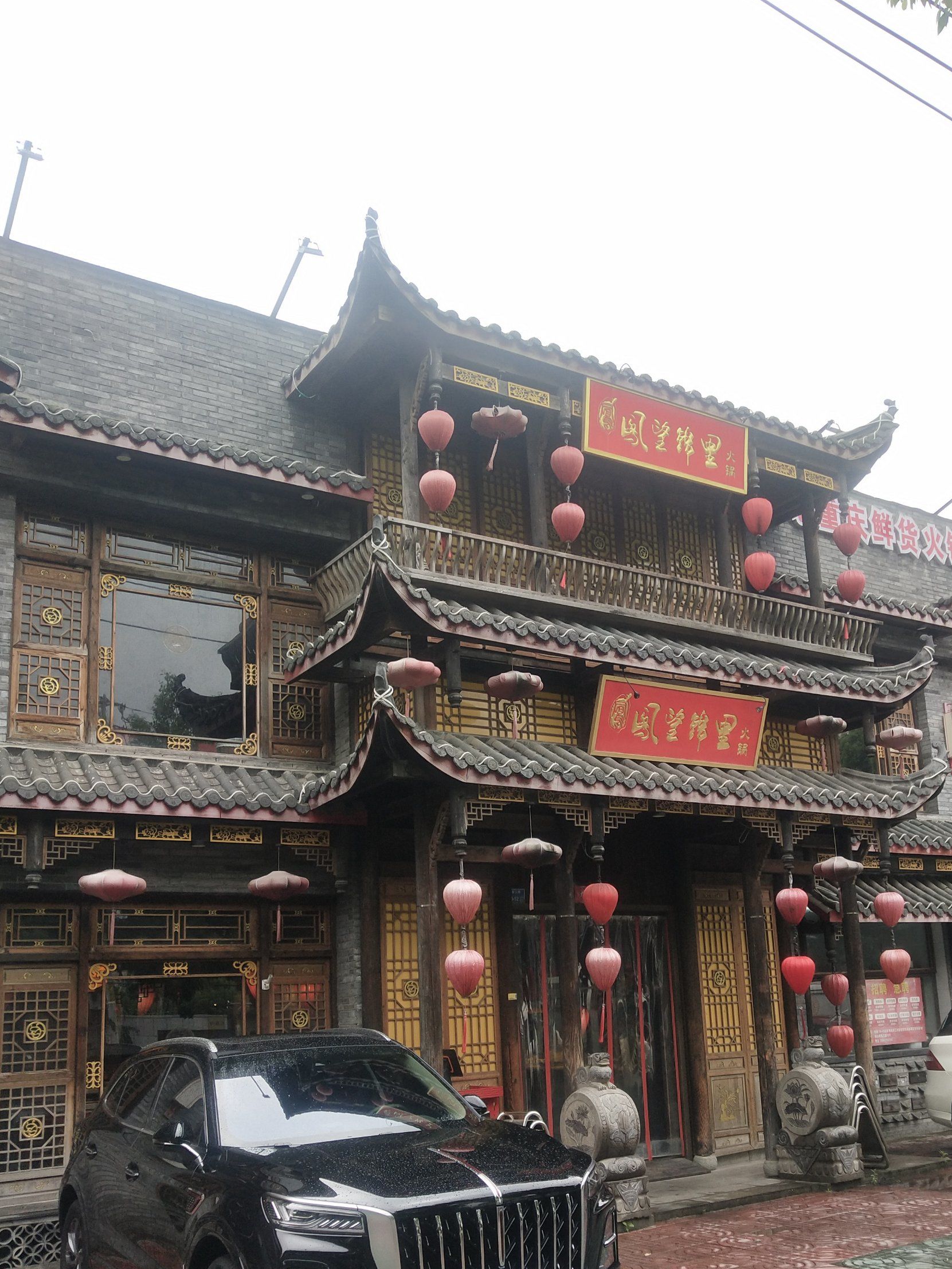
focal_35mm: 37
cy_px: 761
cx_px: 559
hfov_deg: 38.6
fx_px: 1356
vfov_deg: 49.8
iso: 108
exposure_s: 1/417
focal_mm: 3.95
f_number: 1.8
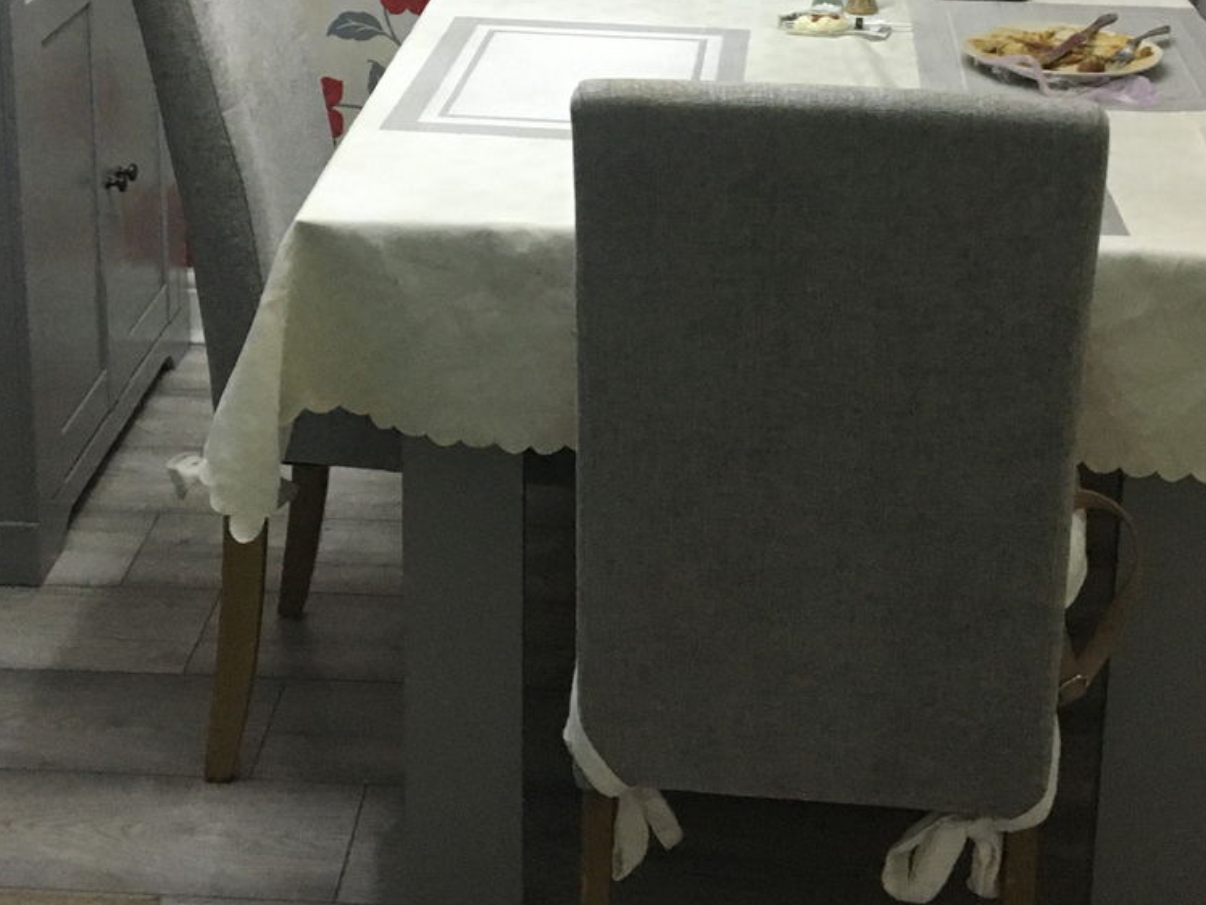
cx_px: 622
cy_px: -10
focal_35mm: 62
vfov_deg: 22.7
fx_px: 2160
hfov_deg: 31.2
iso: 250
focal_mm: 4.15
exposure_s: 1/33
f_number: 2.2
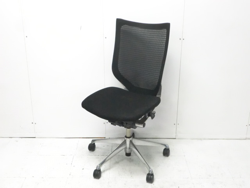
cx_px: 125
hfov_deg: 42.1
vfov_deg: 32.2
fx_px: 325
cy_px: 94
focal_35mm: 45
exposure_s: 1/40
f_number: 4.3
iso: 800
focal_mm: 8.2
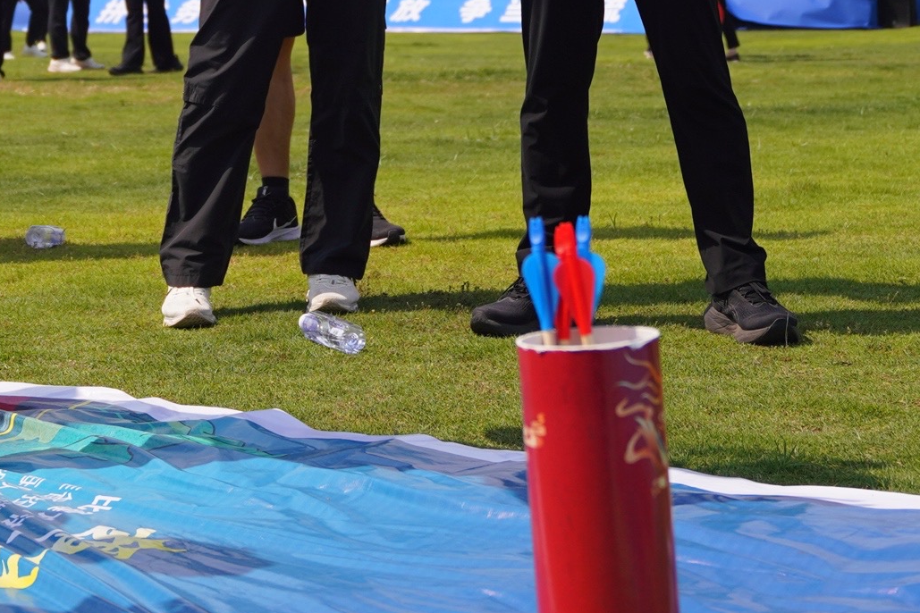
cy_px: -210
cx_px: 115
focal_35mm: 105
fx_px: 2683
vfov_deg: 12.6
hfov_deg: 19.2
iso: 100
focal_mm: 24
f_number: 2.8
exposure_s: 1/2500
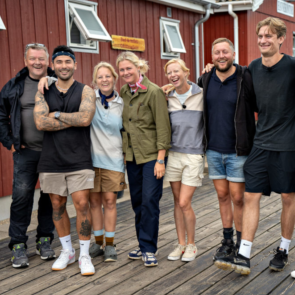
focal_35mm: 63
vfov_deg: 27.3
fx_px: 607
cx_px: 197
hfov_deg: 27.1
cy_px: 147
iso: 400
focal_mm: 49
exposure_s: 1/1250
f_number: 3.2
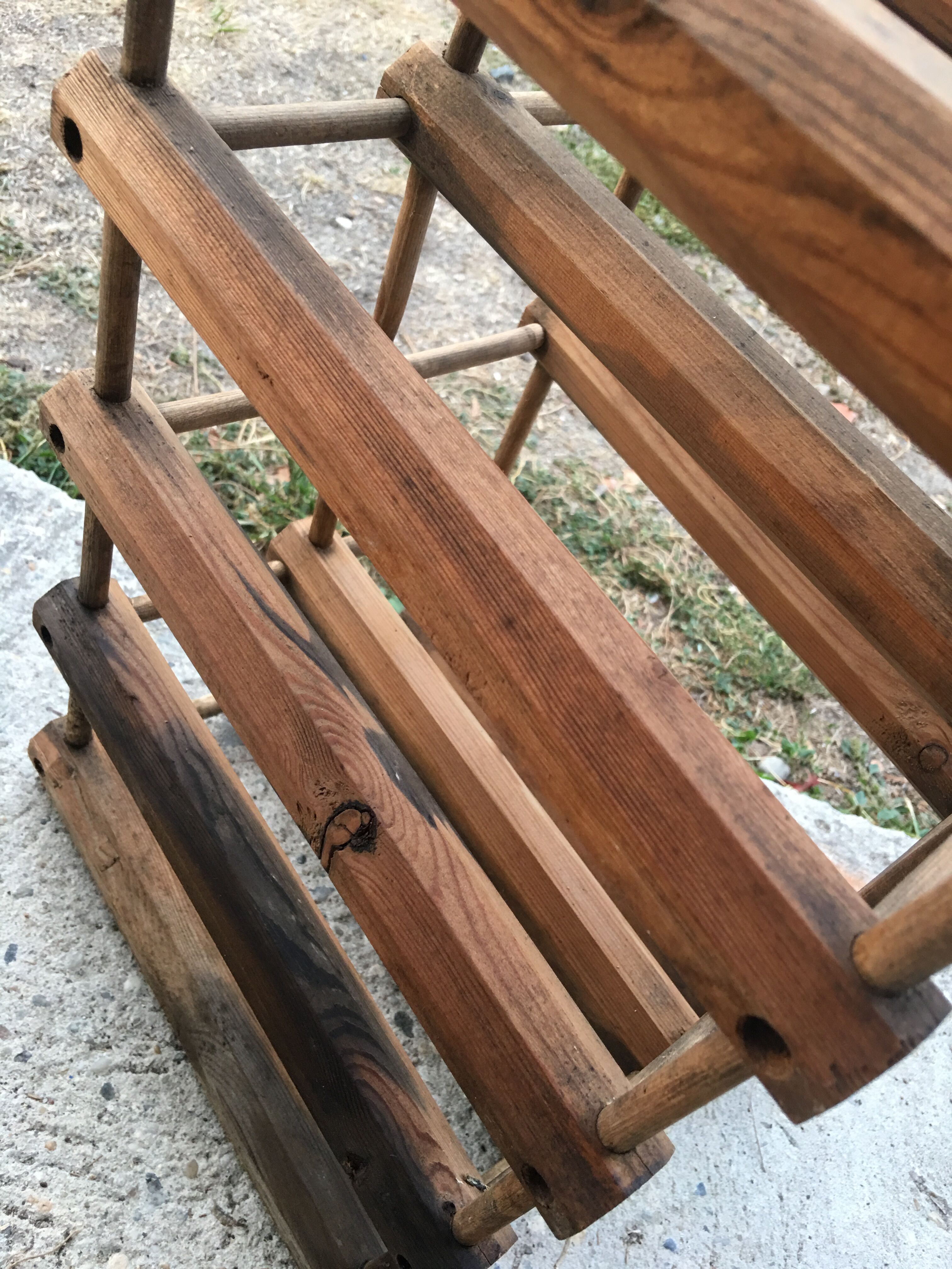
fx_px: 1063
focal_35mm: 29
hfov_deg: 48.2
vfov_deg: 61.7
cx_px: 476
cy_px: 634
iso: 50
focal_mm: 4.15
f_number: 2.2
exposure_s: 1/33
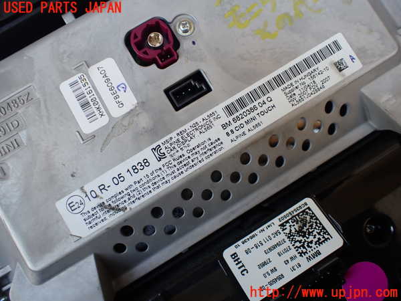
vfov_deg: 46.8
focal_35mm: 30
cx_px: 200
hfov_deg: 60.0
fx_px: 348
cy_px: 150
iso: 160
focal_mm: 5.4
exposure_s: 1/125
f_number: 2.3
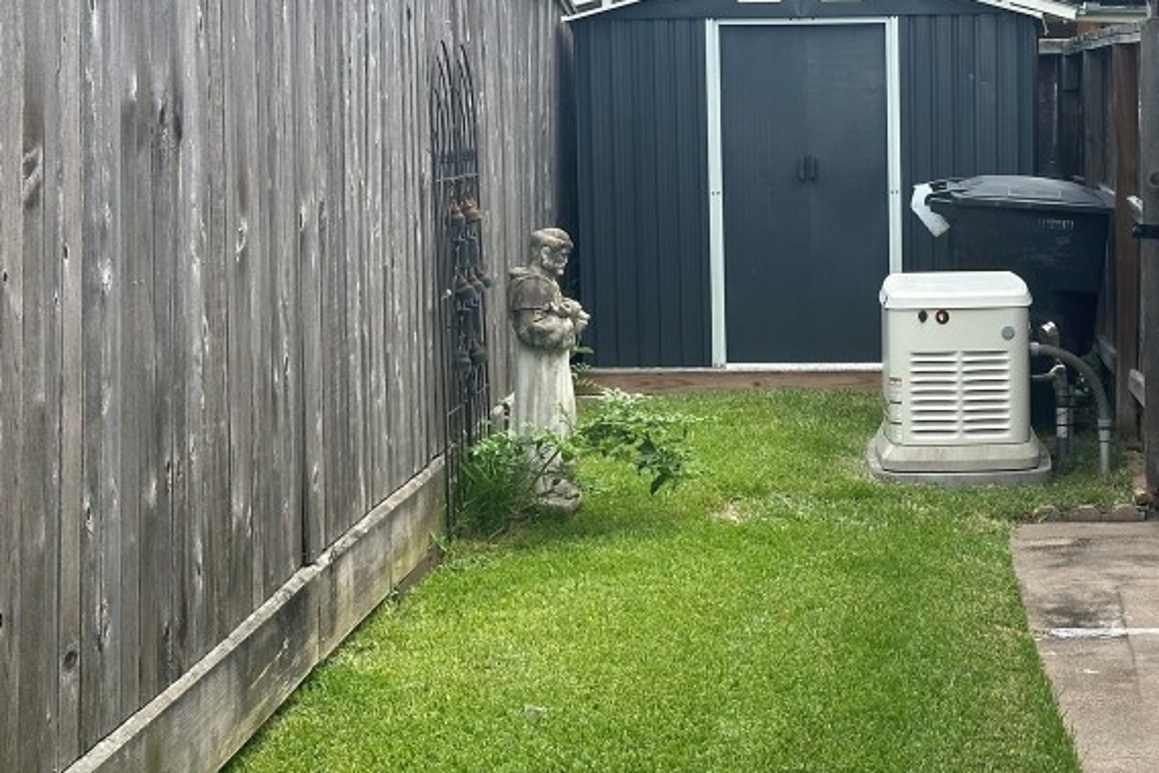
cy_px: 400
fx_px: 2898
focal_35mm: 90
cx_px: 877
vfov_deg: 15.2
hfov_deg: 22.4
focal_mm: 6.86
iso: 64
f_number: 1.78
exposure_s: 1/469
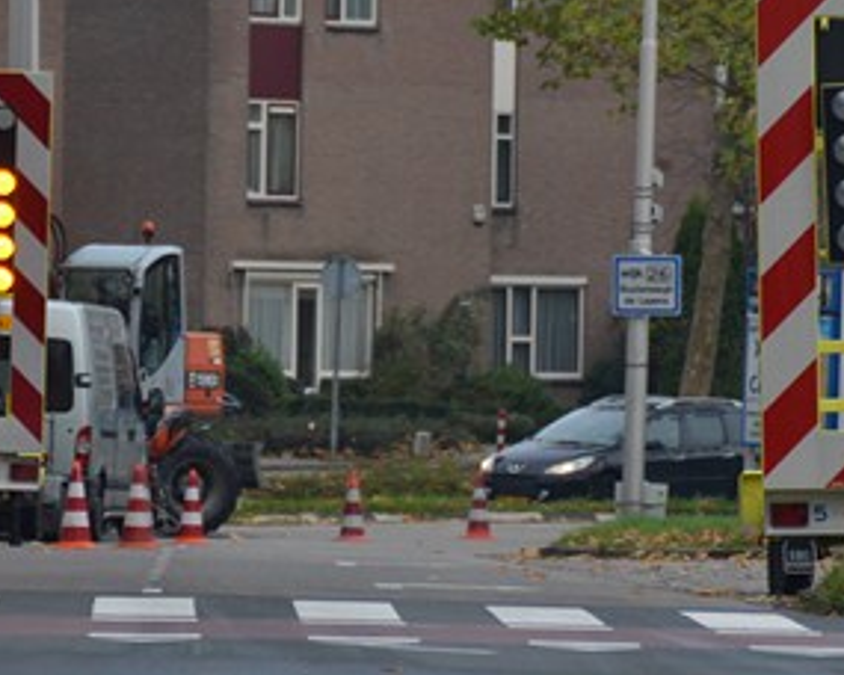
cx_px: 344
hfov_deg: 3.3
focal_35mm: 593
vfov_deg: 2.6
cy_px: 228
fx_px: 14813
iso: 500
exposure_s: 1/500
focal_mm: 200
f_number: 6.3
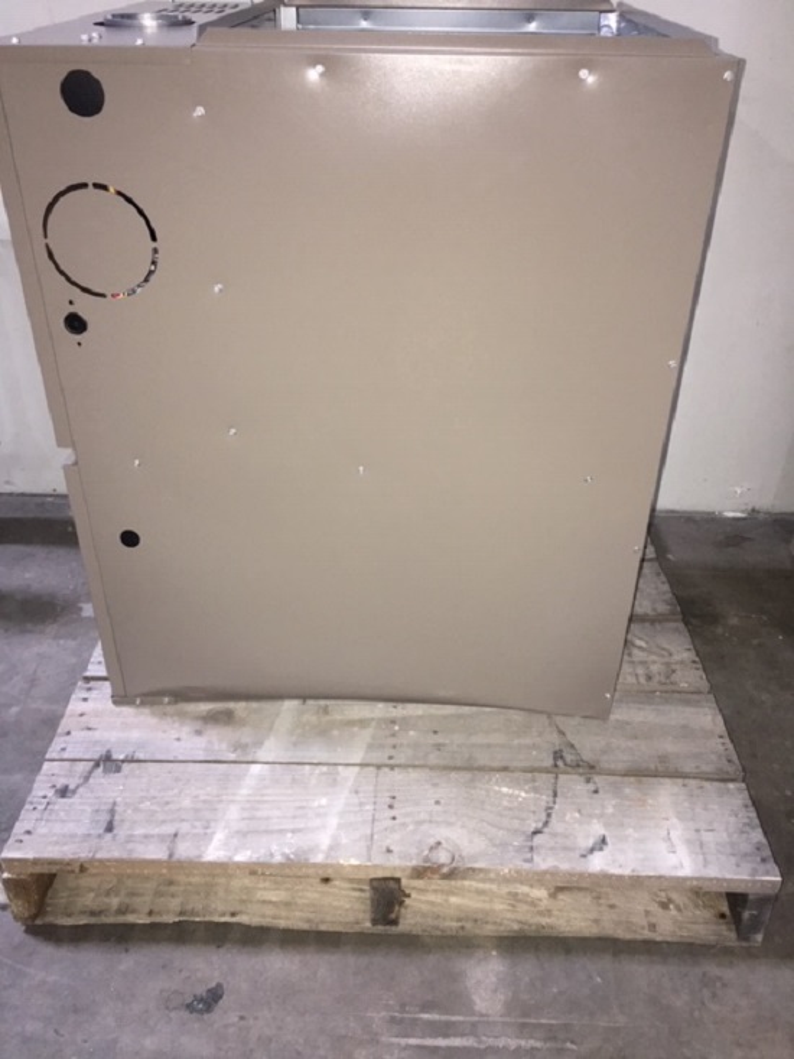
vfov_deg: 61.7
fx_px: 887
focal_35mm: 29
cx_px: 397
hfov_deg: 48.2
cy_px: 530
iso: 160
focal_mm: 4.15
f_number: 2.2
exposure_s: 1/16
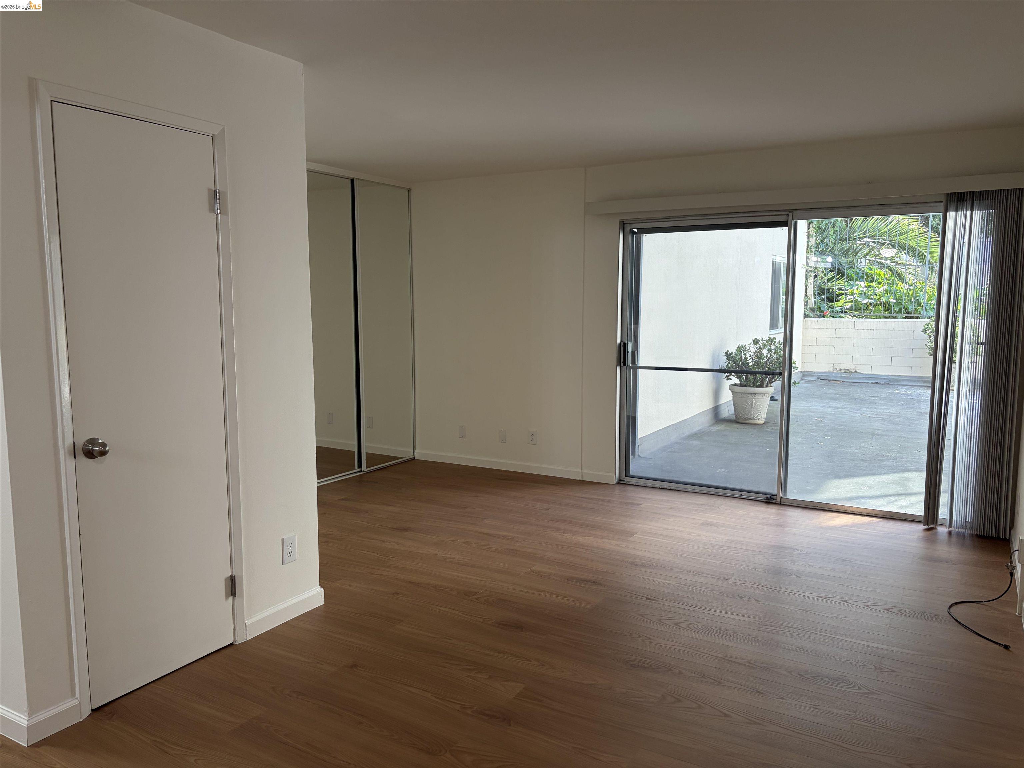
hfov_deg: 67.3
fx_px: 769
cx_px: 512
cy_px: 384
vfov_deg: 53.1
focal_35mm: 26
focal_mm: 5.96
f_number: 1.6
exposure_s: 1/120
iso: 125
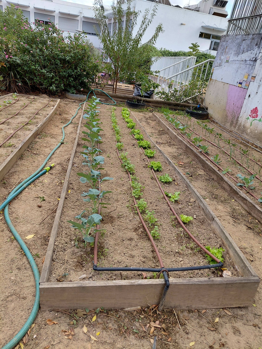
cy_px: 174
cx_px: 131
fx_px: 252
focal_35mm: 25
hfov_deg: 54.9
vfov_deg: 69.4
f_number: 1.8
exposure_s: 1/489
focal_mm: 4.69
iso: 50
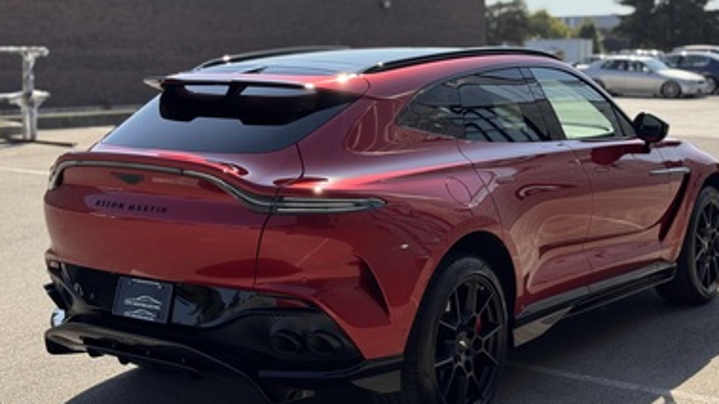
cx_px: 378
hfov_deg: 36.0
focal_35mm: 58
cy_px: 155
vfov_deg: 20.7
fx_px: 1106
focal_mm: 6.76
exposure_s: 1/3257
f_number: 1.78
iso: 64
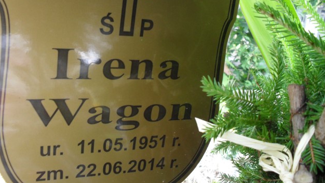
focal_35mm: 39
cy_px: 80
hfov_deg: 51.6
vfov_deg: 30.4
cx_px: 161
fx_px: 336
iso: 100
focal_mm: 6.3
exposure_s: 1/60
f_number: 3.2
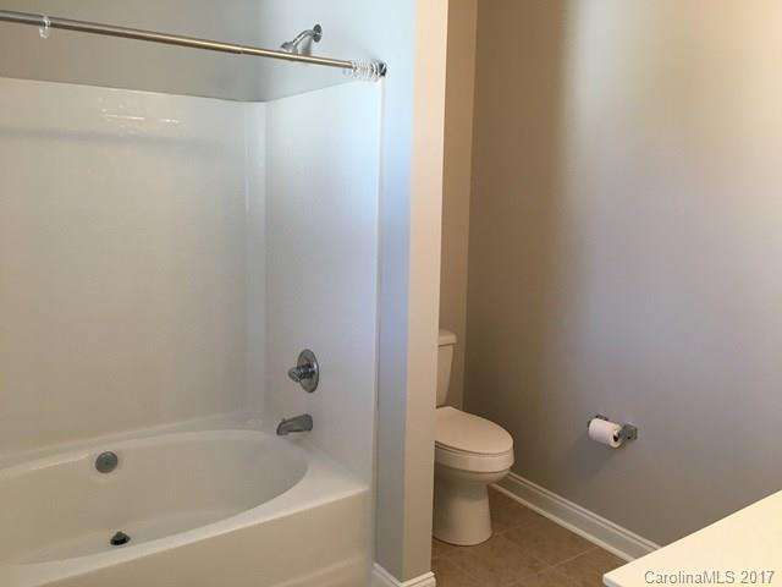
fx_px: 655
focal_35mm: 29
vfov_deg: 48.2
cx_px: 391
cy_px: 294
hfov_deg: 61.7
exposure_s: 1/30
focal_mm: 4.15
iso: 50
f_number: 2.2
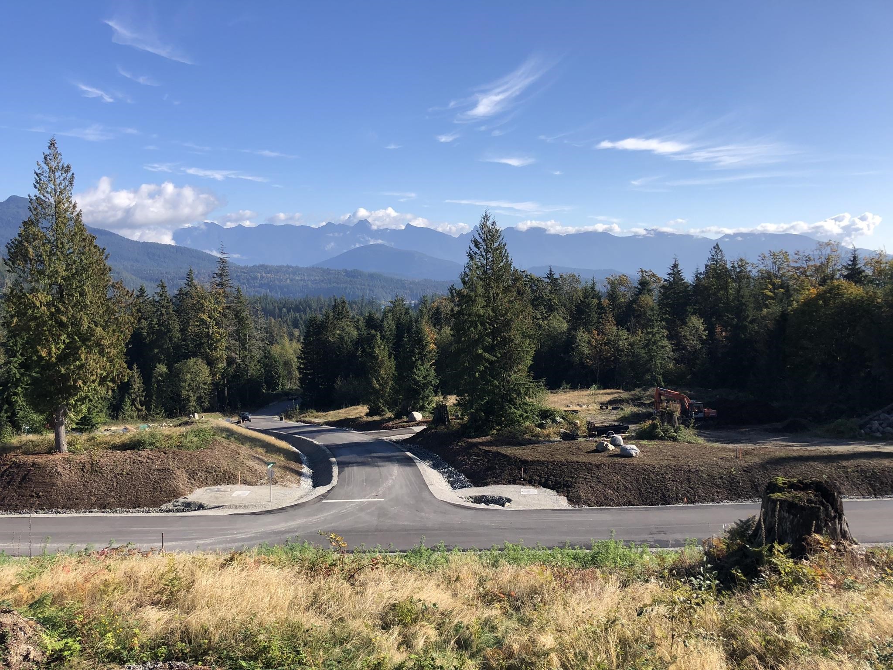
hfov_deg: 63.4
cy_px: 335
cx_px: 446
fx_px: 722
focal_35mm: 28
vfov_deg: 49.7
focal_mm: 3.99
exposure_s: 1/1715
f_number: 1.8
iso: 20
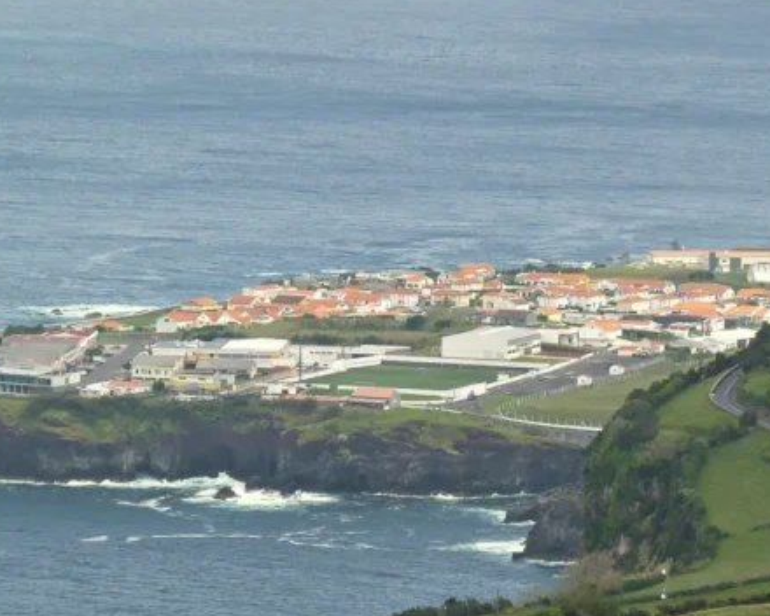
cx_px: 373
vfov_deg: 4.8
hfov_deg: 6.0
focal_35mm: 320
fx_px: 7292
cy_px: 371
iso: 80
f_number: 5.6
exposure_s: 1/250
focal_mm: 33.5
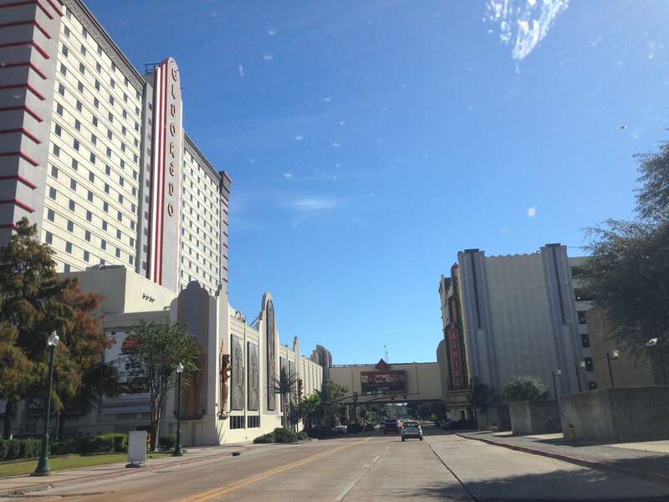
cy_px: 251
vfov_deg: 42.9
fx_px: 638
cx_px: 334
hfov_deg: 55.4
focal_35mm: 33
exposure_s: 1/1869
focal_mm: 4.12
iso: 50
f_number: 2.4
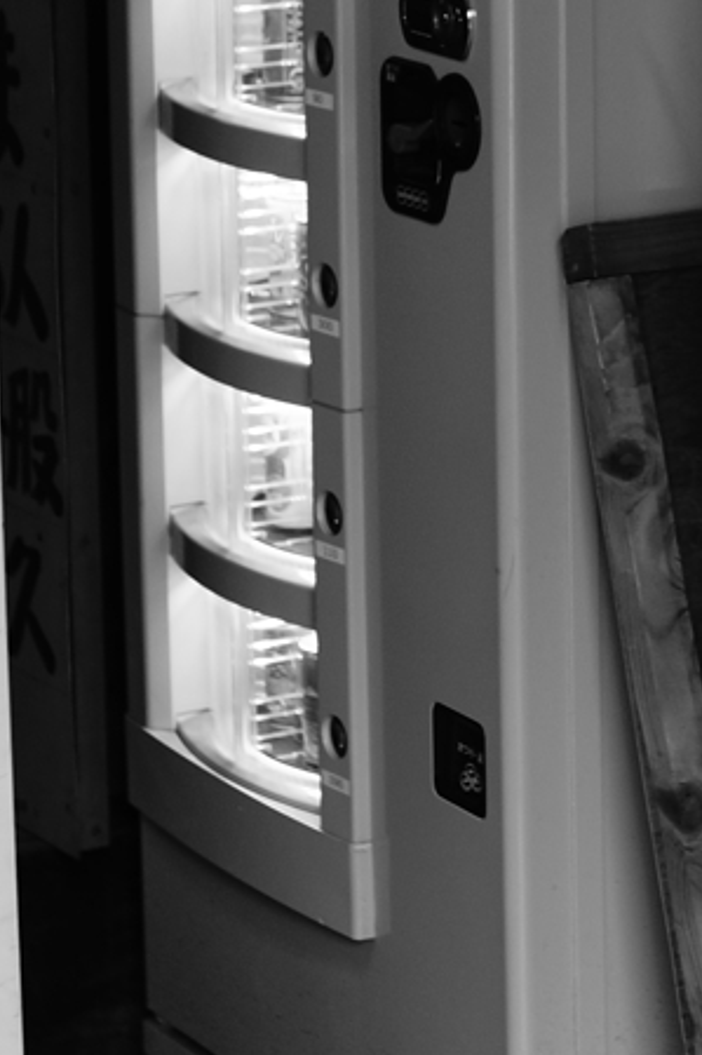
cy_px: -101
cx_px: 1052
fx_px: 4508
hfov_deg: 8.7
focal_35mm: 154
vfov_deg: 13.1
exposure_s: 1/15
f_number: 3.2
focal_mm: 30
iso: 100
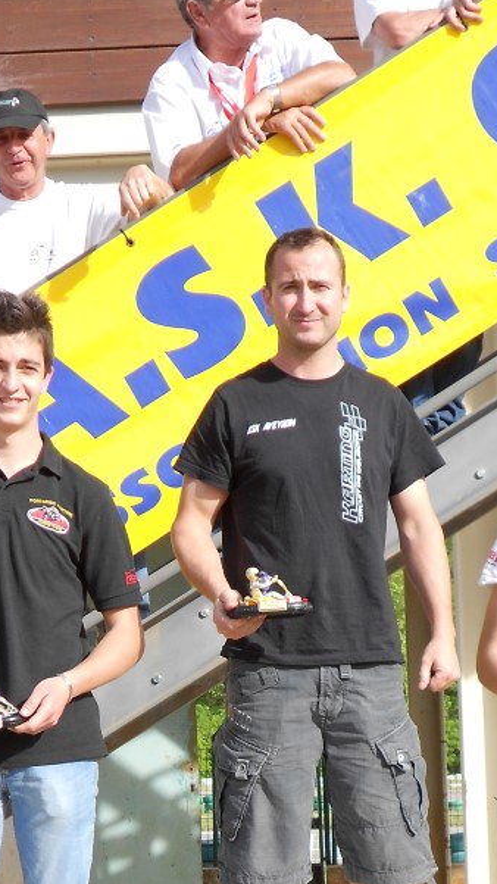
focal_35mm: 91
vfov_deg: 23.0
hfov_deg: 13.3
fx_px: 2132
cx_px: 263
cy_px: 724
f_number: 4.5
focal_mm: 9
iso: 80
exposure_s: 1/250
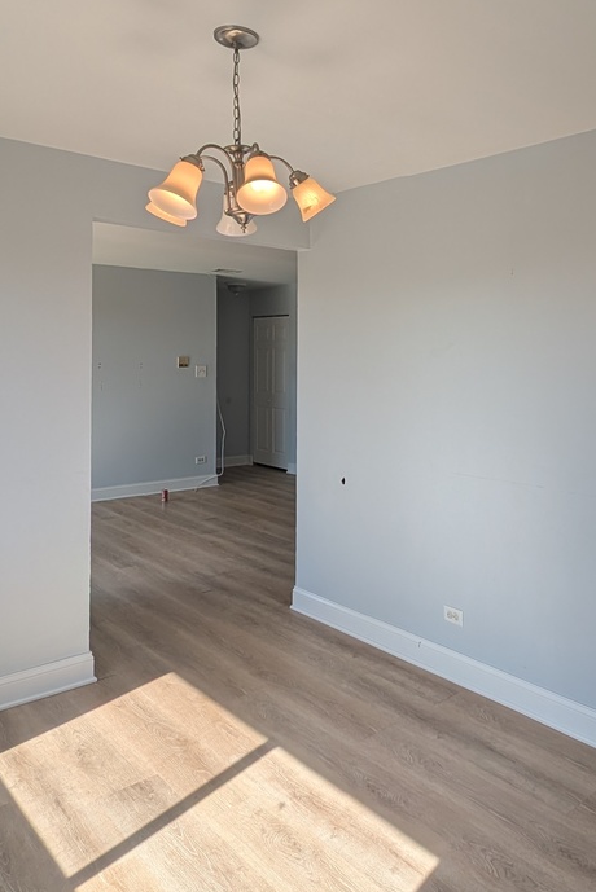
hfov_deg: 48.9
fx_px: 645
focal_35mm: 26
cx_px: 387
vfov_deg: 68.7
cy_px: 361
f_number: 1.95
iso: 39
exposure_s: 1/600
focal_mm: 2.23
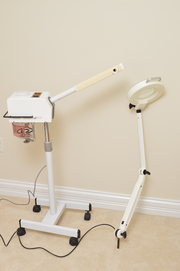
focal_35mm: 45
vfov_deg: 43.6
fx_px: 338
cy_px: 136
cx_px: 90
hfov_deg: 29.8
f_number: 6.3
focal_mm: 30
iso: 200
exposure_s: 1/100
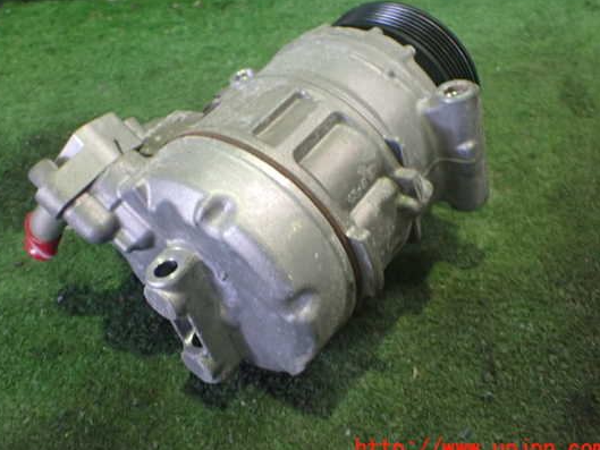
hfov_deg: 53.9
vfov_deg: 41.8
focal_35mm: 34
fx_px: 589
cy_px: 209
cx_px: 271
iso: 800
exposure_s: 1/50
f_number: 2.3
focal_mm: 5.4
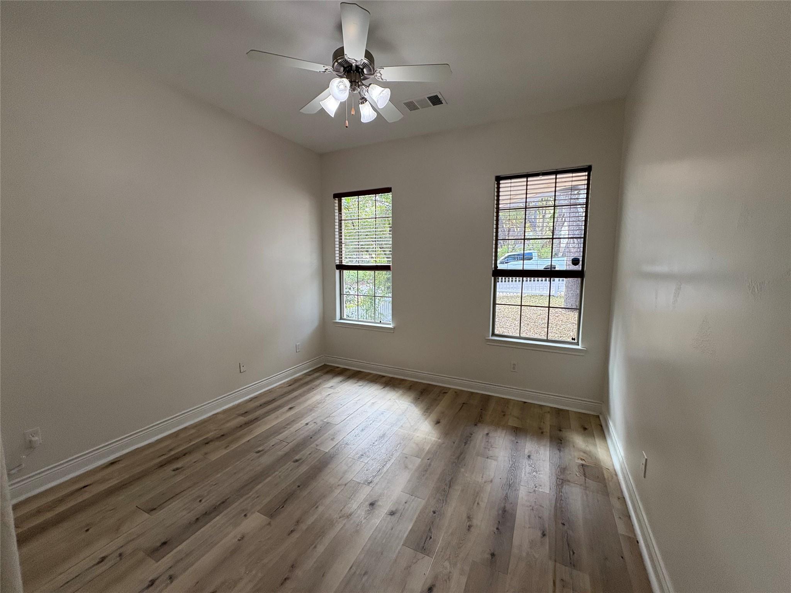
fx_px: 320
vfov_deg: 85.7
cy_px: 296
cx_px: 396
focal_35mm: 14
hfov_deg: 102.1
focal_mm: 2.22
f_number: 2.2
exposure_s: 1/120
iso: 125
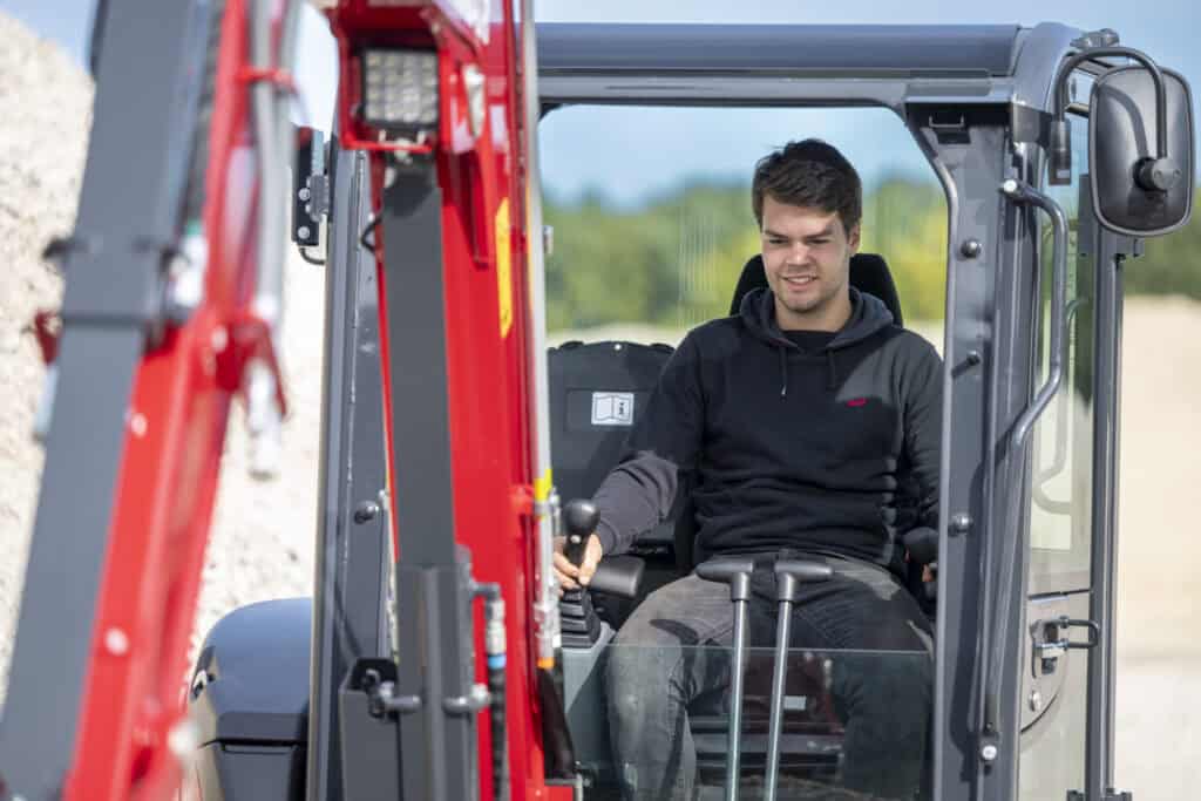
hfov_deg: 13.7
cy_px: 400
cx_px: 600
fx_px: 5005
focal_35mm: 150
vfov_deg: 9.2
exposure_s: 1/400
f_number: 2.8
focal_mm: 150
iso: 100
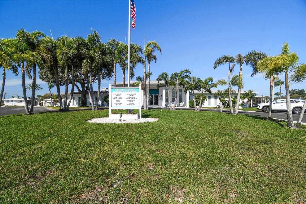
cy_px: 102
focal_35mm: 15
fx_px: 127
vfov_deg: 77.3
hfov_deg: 100.4
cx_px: 153
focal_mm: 10
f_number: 7.1
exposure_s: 1/200
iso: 100
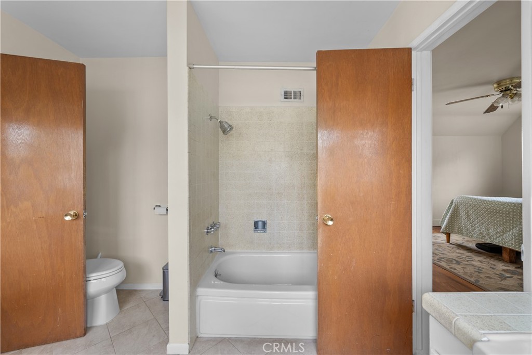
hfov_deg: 108.3
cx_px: 266
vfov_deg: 85.4
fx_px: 192
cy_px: 178
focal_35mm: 13
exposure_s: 1/2.5
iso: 100
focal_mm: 13
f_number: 9
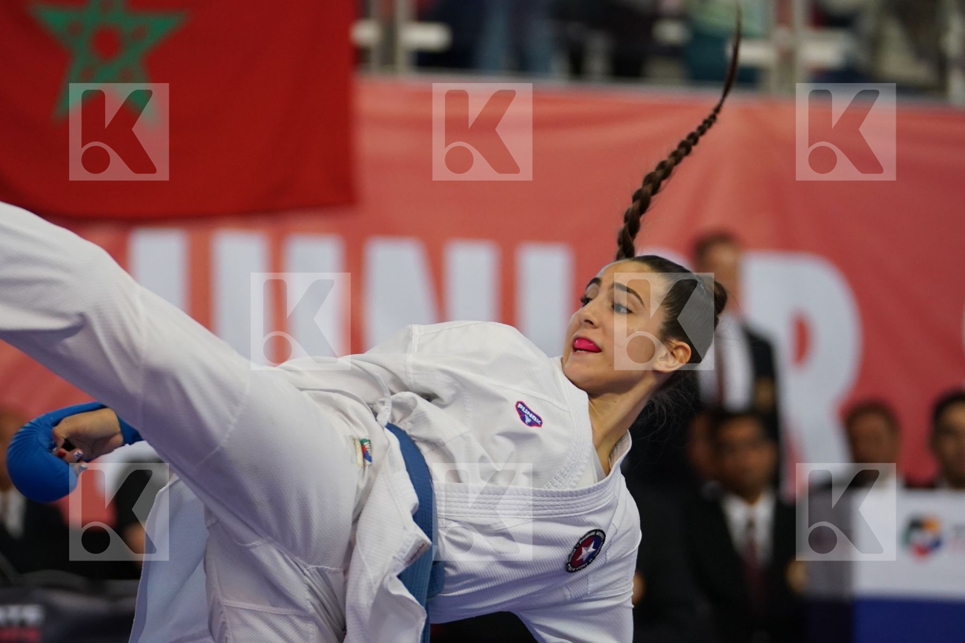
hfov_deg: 9.1
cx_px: 482
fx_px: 6058
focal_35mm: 226
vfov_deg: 6.1
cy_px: 322
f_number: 2.8
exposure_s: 1/1000
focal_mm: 151
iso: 2000
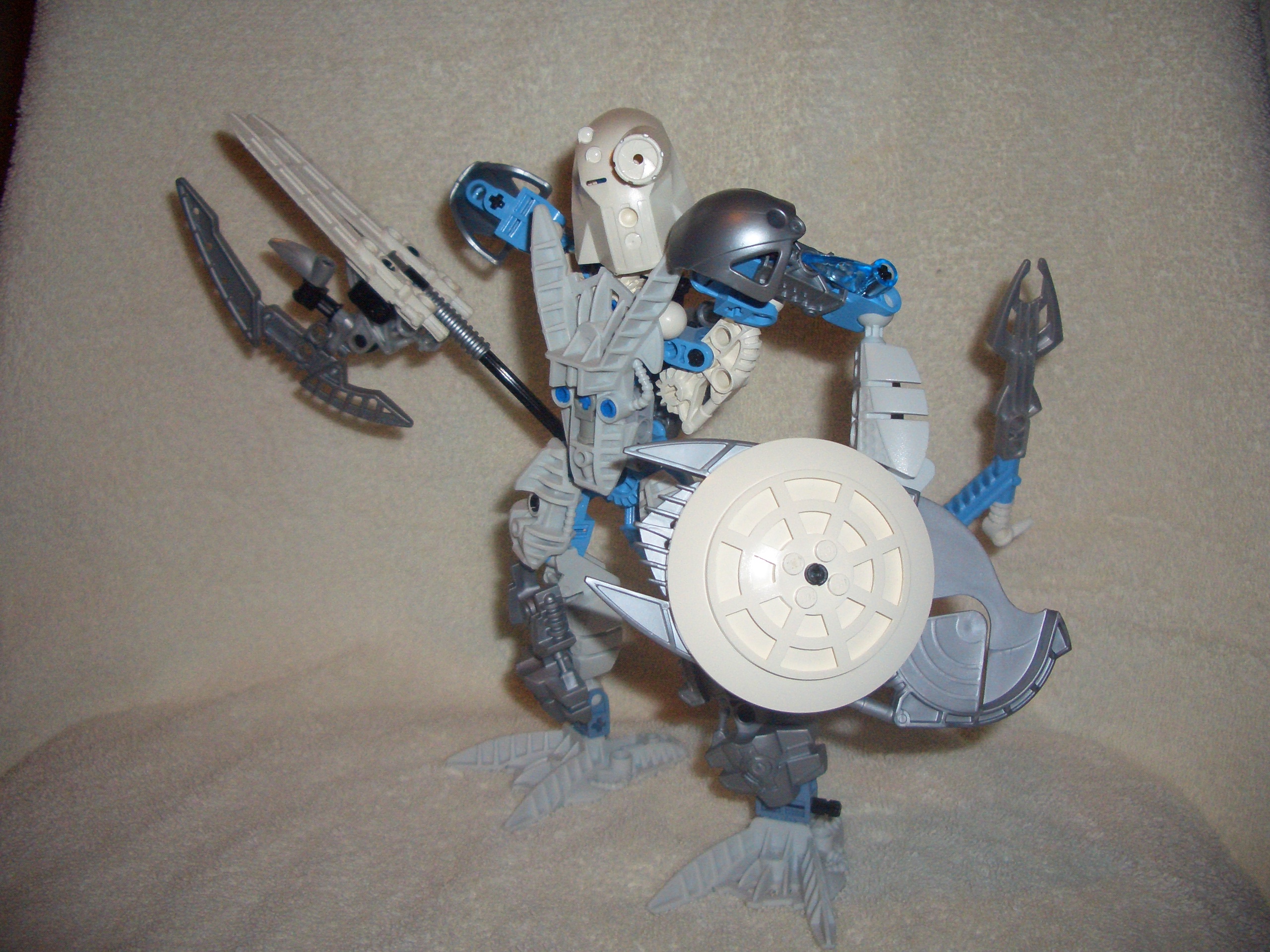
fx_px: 1284
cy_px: 476
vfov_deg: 40.7
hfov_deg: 52.6
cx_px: 635
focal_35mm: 35
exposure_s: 1/60
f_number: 2.6
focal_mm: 5.8
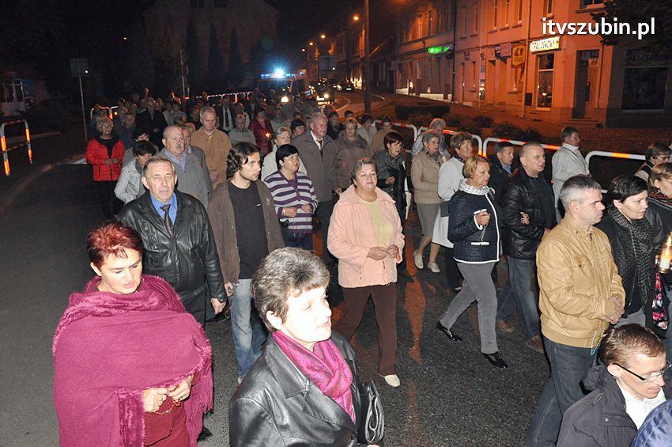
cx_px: 336
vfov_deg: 41.6
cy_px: 224
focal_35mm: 32
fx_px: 587
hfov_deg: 59.5
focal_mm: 21
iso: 2000
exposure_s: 1/60
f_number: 5
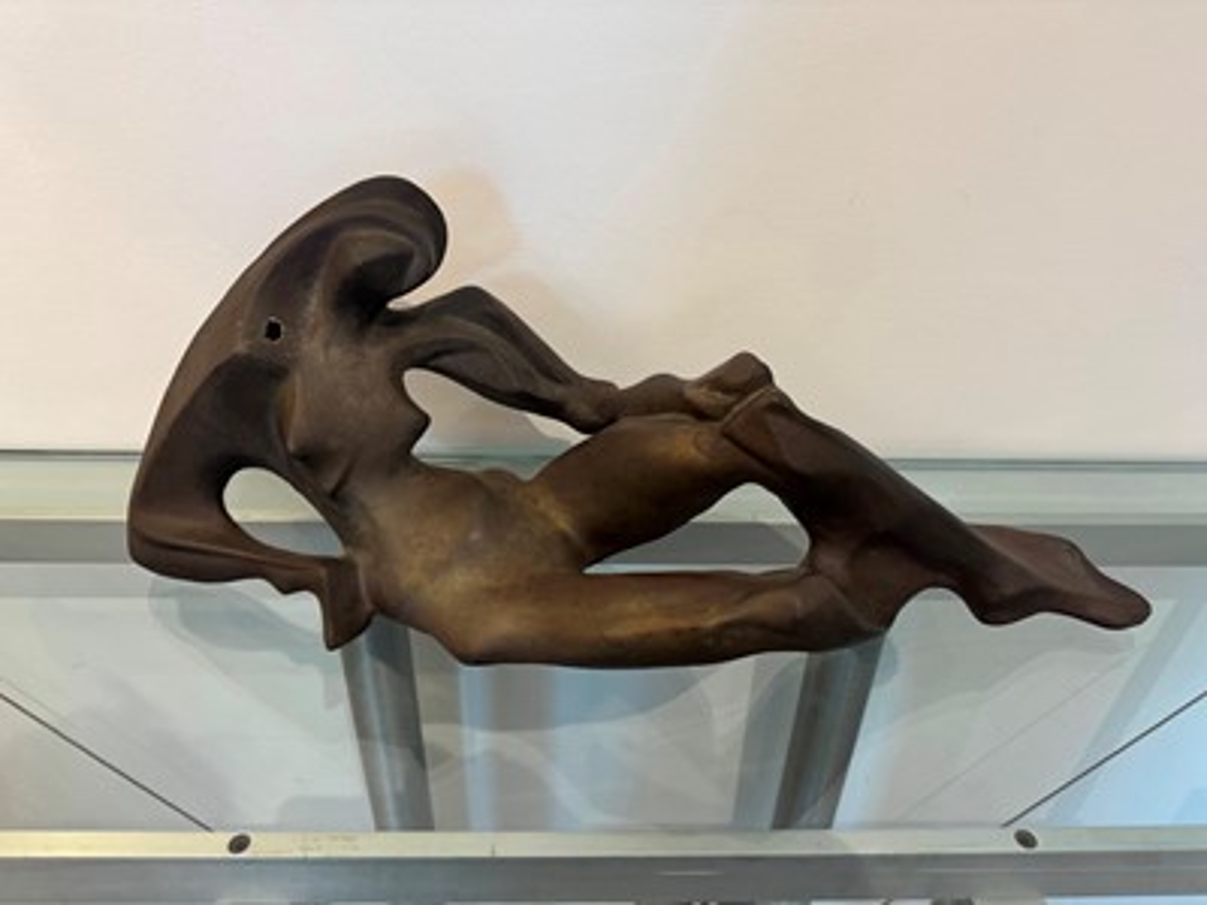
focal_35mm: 24
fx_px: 837
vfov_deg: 56.8
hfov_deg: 71.6
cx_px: 604
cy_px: 452
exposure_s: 1/50
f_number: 1.78
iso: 250
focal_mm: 6.76
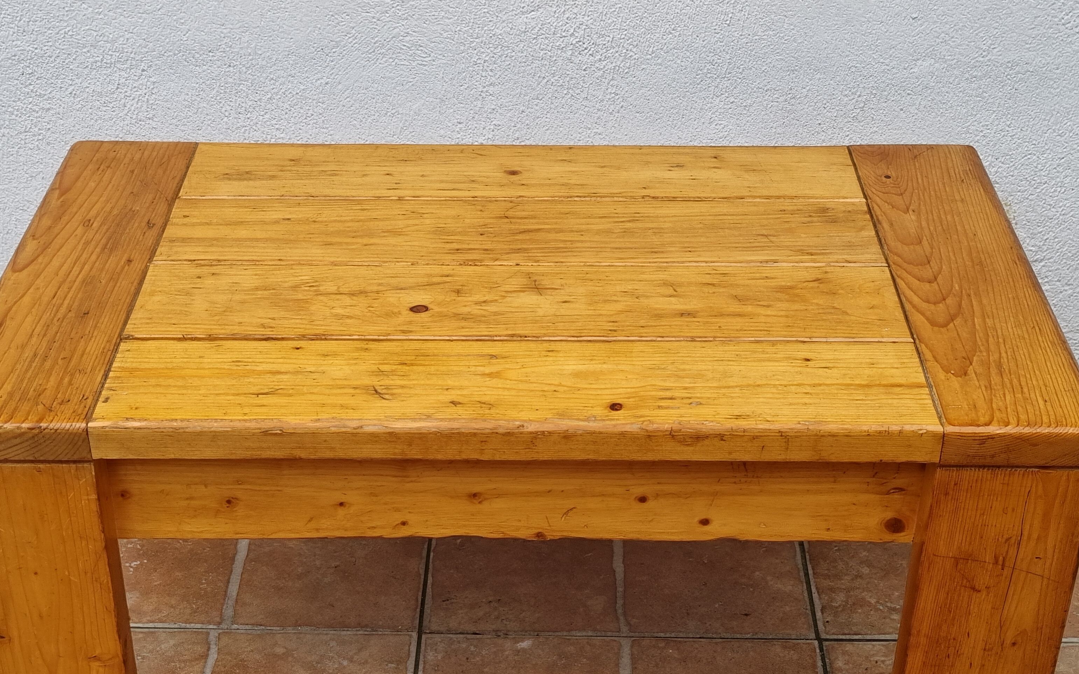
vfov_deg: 35.1
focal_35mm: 36
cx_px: 526
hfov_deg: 54.0
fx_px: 1059
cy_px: 437
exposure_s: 1/917
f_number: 1.8
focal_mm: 5.4
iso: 50
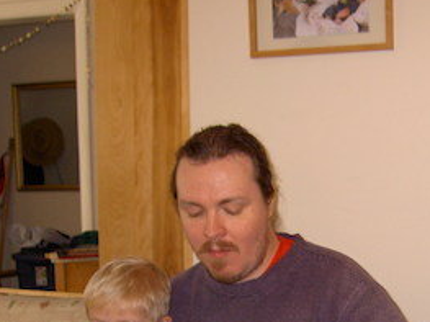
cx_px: 351
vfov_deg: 20.9
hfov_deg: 27.5
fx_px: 857
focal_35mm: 69
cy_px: 281
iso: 100
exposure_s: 1/60
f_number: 2.8
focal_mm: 5.6
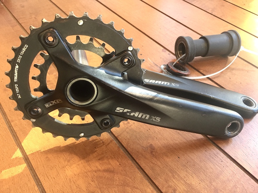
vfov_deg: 48.2
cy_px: 96
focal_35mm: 29
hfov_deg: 61.7
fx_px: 216
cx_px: 129
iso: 125
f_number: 2.2
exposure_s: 1/30
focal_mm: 4.15
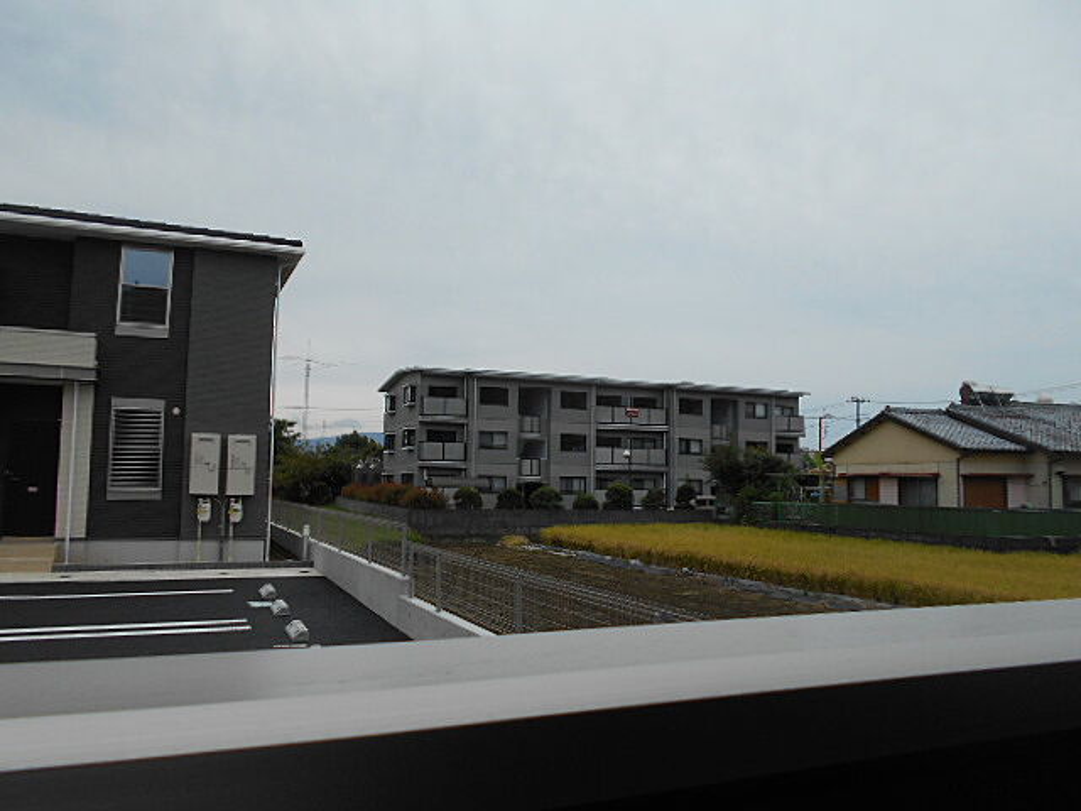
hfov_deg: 67.3
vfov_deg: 53.1
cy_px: 406
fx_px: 812
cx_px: 540
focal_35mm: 26
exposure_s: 1/1250
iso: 80
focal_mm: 4.6
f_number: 3.2
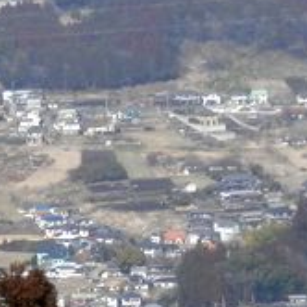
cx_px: 7
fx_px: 4144
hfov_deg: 4.2
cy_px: -63
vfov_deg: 4.2
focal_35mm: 413
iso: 80
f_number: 4.9
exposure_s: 1/500
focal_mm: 17.3
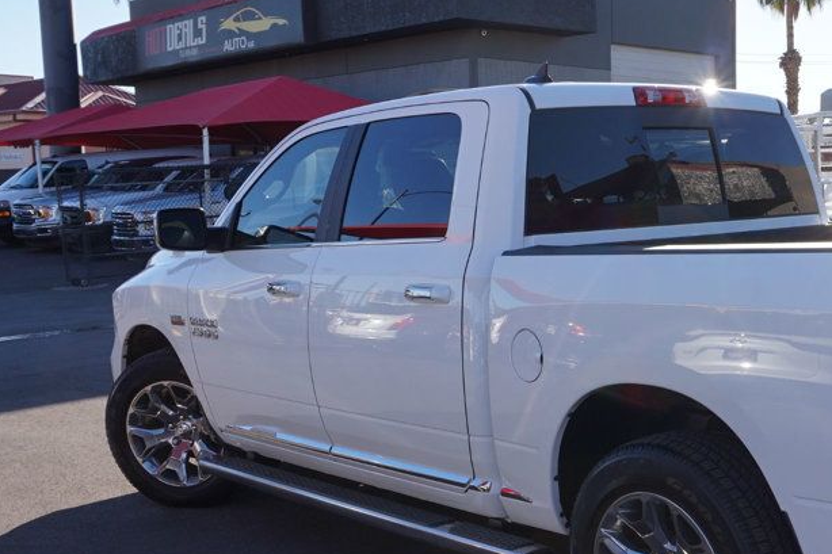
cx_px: 686
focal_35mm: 50
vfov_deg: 26.8
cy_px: 363
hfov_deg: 37.9
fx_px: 1155
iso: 100
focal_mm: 20
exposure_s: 1/100
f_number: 9
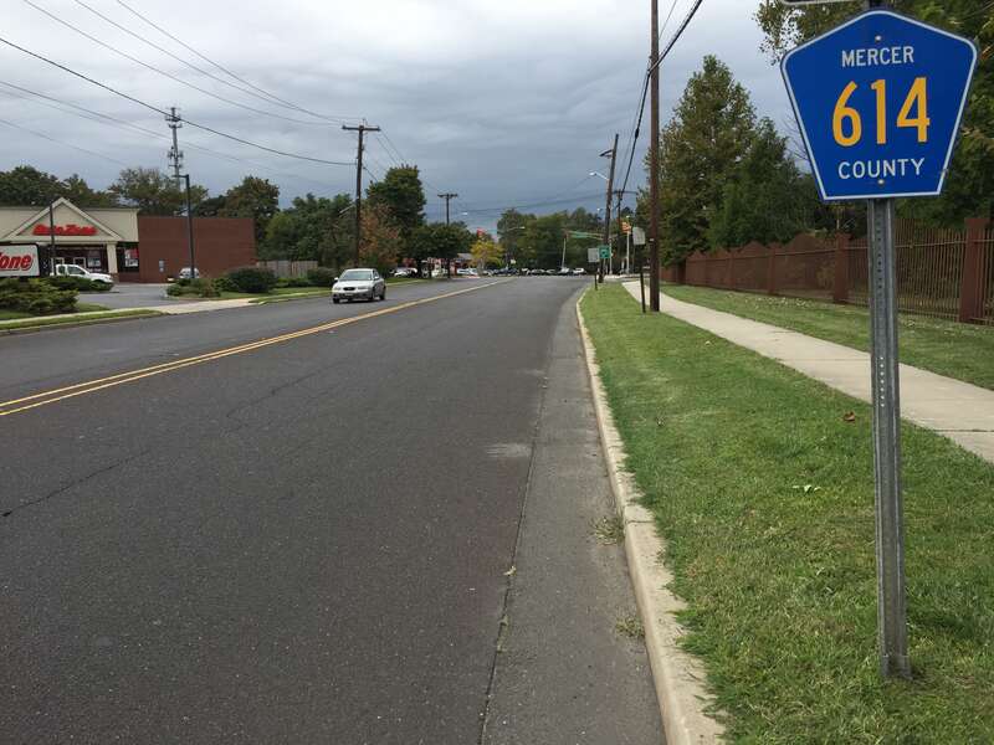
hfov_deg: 61.7
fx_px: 833
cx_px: 497
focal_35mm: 29
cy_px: 372
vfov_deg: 48.2
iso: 32
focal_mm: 4.15
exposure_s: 1/1582
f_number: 2.2
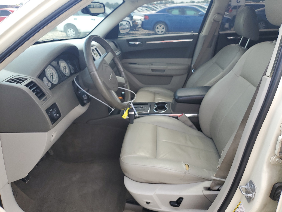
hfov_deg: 67.3
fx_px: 212
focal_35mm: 26
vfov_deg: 53.1
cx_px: 141
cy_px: 106
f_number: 1.5
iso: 50
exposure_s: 1/435
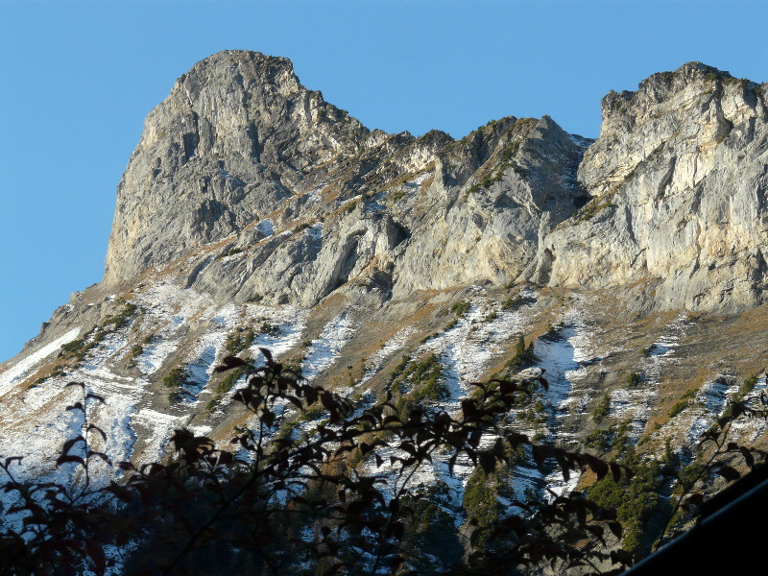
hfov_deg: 13.4
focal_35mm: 147
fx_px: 3261
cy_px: 288
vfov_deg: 10.1
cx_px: 384
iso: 200
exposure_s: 1/250
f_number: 5.6
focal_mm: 24.2
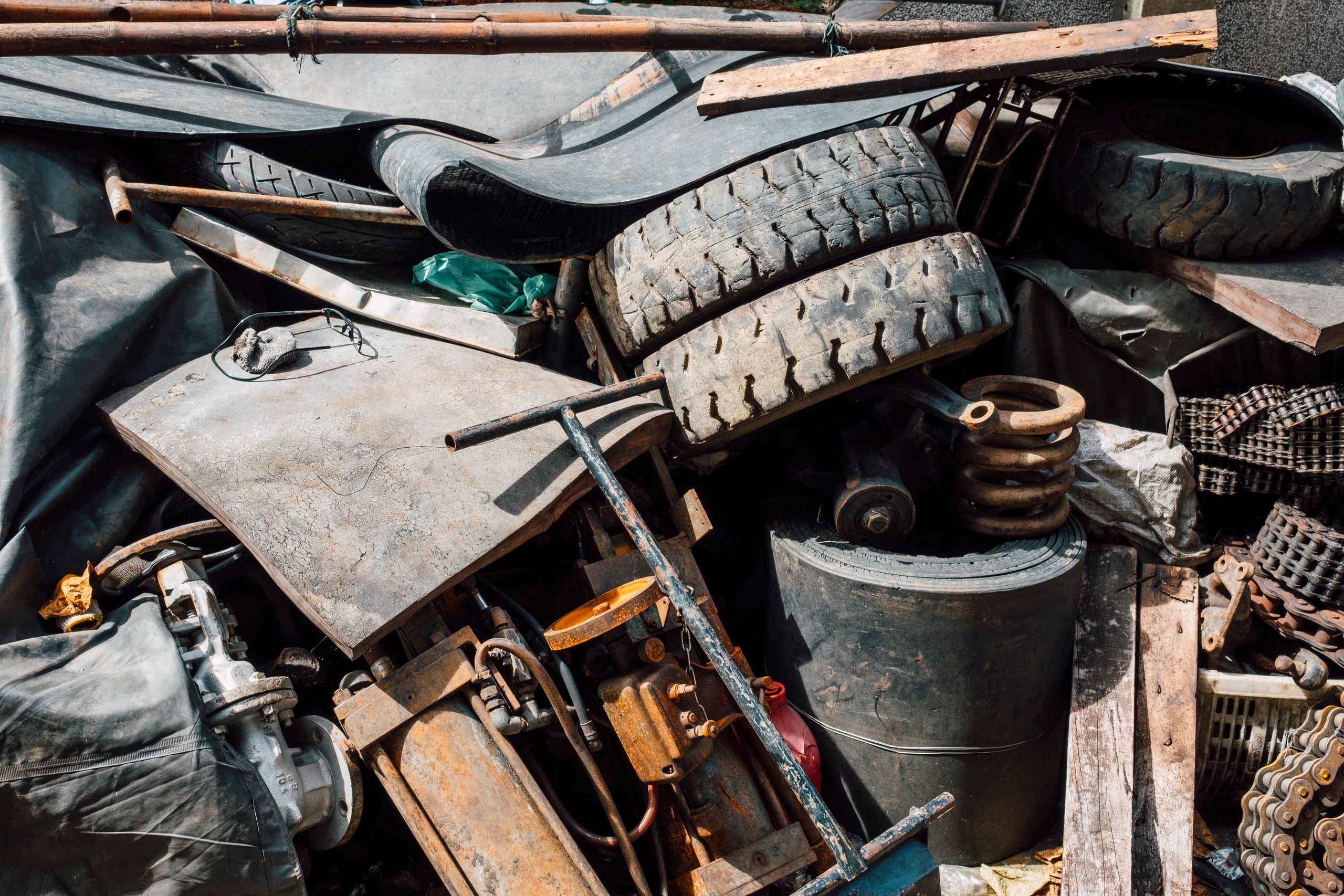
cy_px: 448
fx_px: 1307
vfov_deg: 37.9
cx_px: 672
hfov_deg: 54.4
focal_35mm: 35
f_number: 8
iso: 200
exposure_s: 1/90
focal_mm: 23
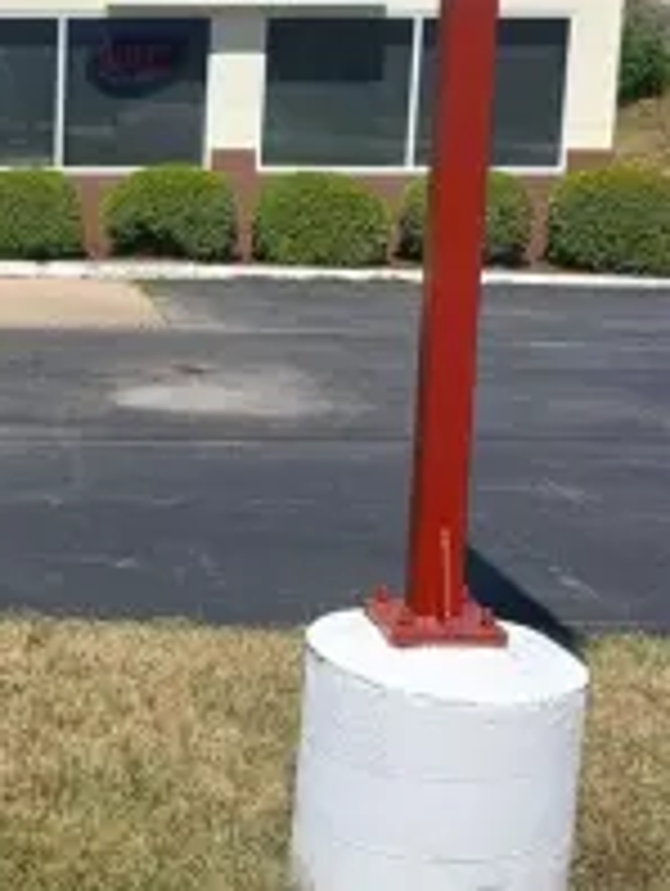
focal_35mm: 70
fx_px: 1803
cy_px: 398
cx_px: -81
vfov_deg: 27.7
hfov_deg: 20.0
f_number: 1.8
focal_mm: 3.98
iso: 20
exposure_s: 1/811
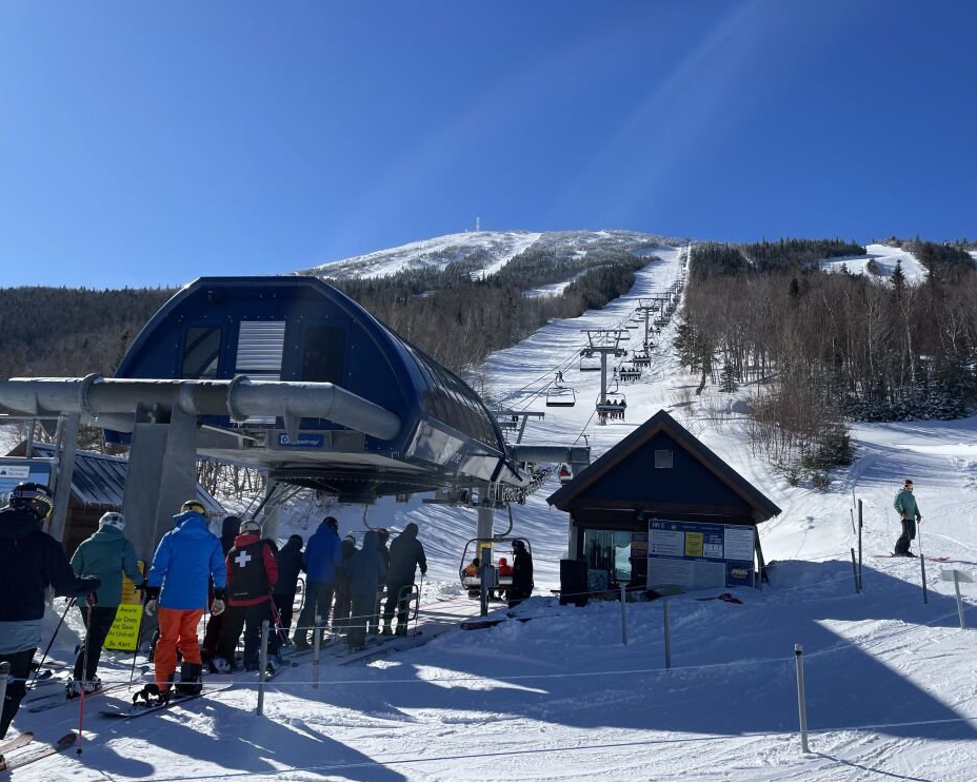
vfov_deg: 51.5
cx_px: 520
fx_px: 809
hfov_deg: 62.2
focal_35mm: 28
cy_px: 398
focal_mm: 4.2
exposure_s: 1/5556
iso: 32
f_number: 1.6
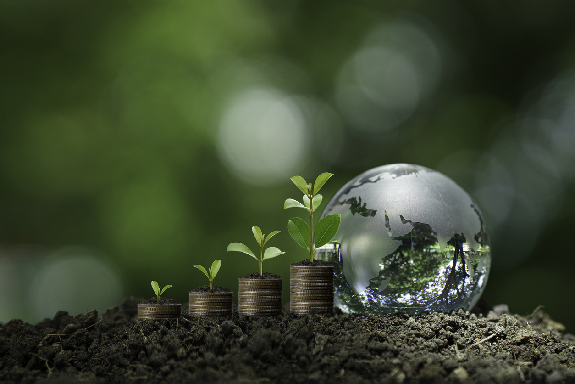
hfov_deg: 23.9
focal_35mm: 85
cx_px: 288
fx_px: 1358
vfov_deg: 16.1
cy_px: 192
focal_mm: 85
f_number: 2.2
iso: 160
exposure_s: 1/1000
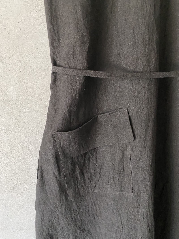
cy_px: 120
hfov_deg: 53.1
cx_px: 90
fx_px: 179
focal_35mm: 26
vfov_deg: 67.3
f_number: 1.8
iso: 250
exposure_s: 1/60
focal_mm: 4.25
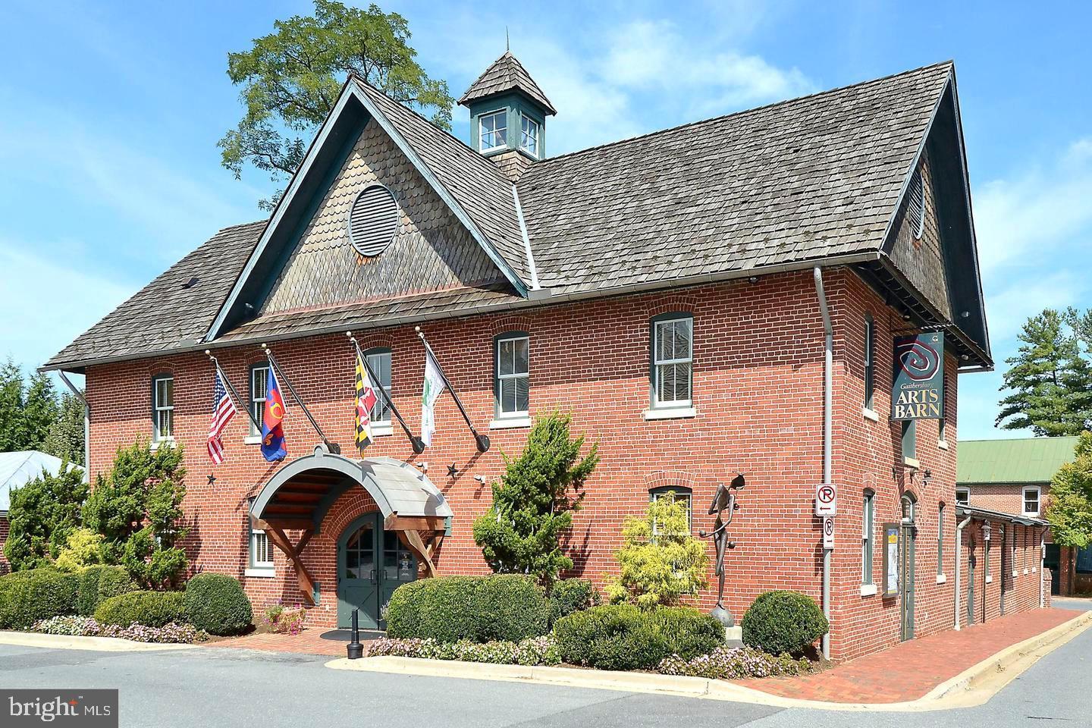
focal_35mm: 30
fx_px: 910
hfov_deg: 61.9
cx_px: 546
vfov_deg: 43.6
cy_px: 364
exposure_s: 1/800
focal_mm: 20
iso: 400
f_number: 9
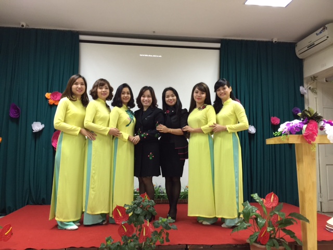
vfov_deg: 48.2
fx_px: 279
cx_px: 166
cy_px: 125
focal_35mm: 29
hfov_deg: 61.7
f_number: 2.2
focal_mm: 4.15
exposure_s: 1/17
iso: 80
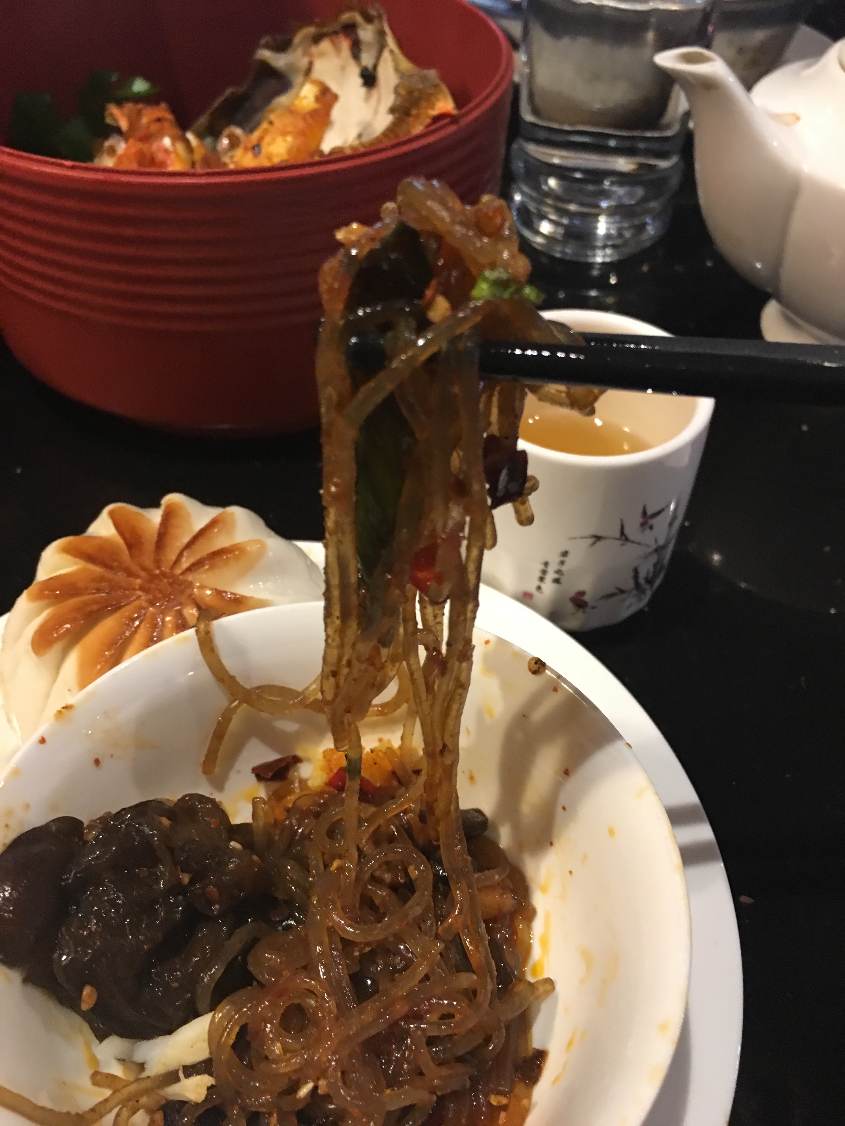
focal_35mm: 29
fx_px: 944
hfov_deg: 48.2
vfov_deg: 61.7
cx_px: 422
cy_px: 563
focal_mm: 4.15
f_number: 2.2
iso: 100
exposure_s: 1/15
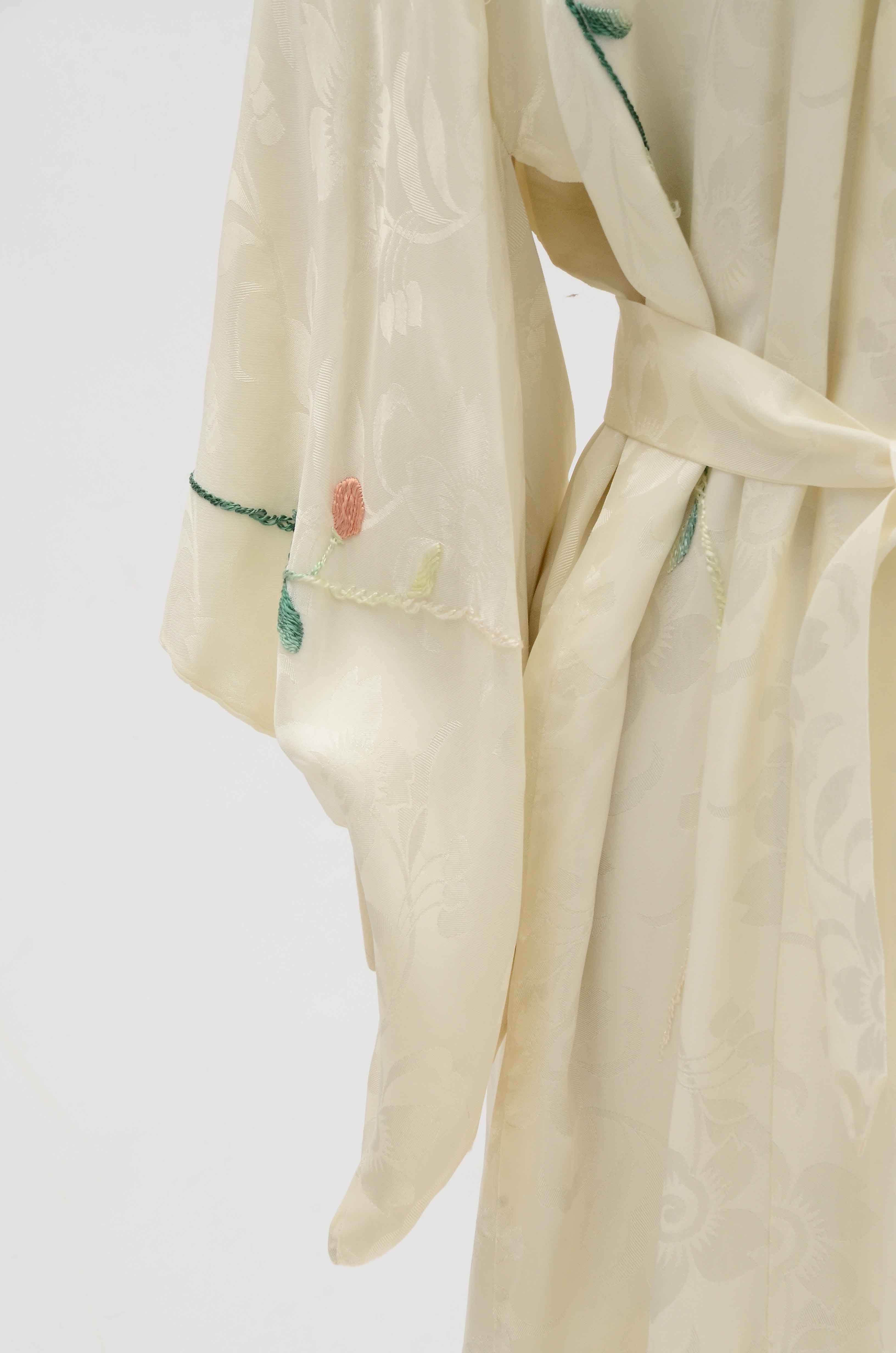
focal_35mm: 158
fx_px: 5906
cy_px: 676
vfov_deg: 13.1
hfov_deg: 8.7
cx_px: 448
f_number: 13
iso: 400
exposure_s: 1/80
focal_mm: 105
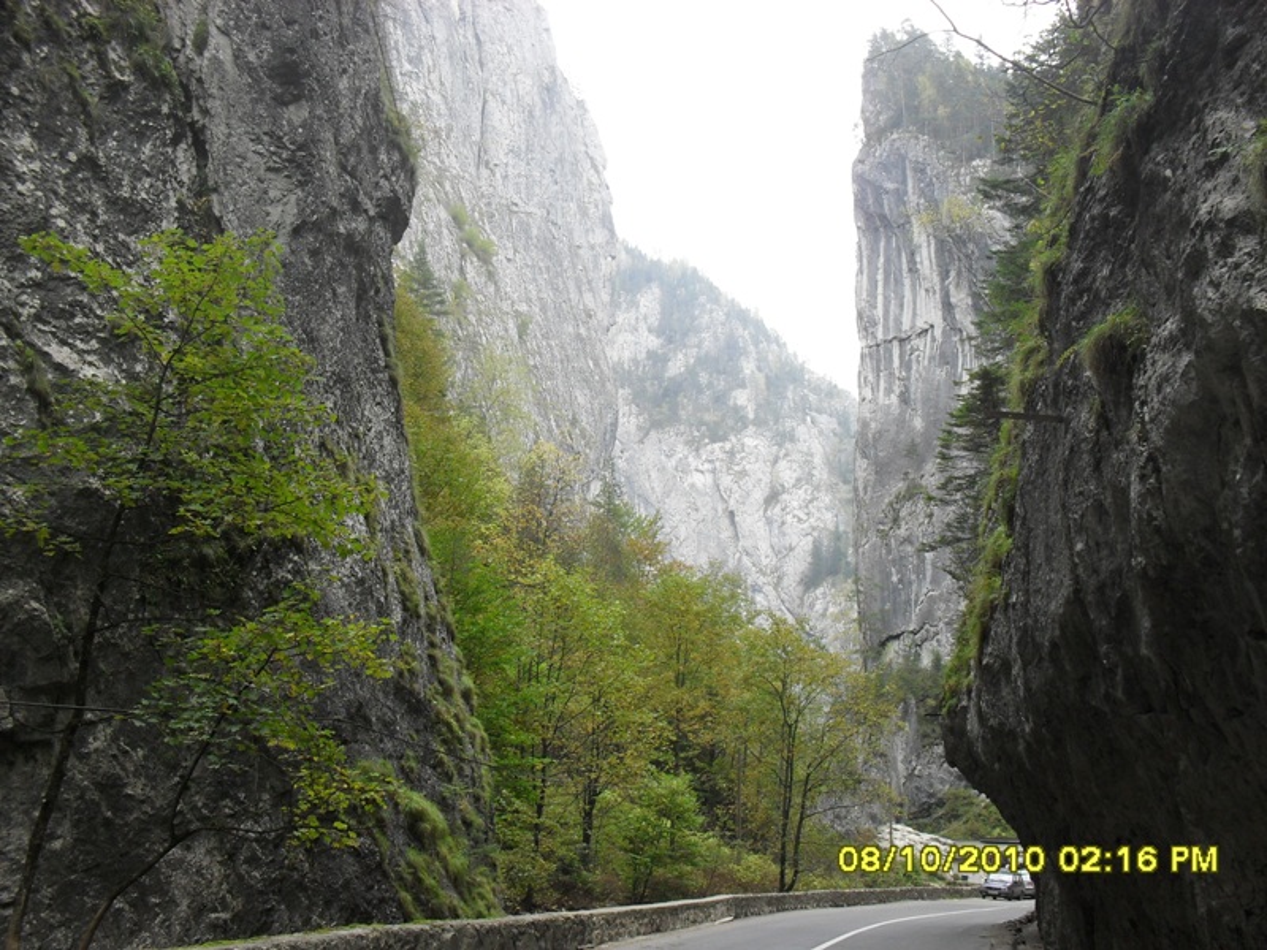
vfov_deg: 40.7
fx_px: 1281
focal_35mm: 35
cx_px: 634
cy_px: 475
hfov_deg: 52.6
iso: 100
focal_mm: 6.3
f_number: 3.2
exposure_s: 1/125
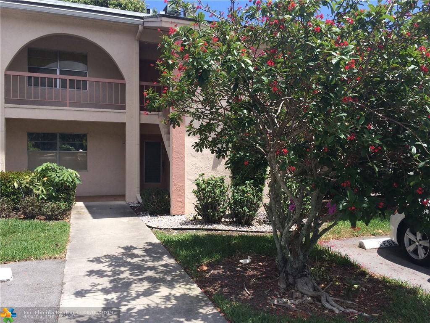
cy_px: 162
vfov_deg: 48.2
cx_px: 215
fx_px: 360
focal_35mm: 29
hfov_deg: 61.7
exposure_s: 1/1709
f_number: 2.2
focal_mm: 4.15
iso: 32
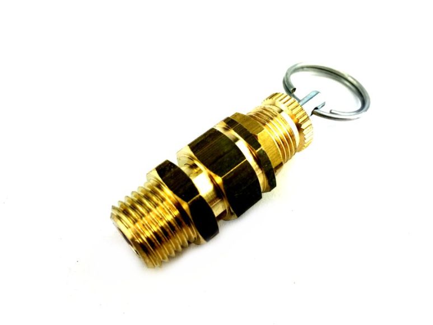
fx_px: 375
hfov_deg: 59.9
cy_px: 166
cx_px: 211
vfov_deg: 46.8
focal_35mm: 30
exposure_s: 1/380
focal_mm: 4.15
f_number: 2.2
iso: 32
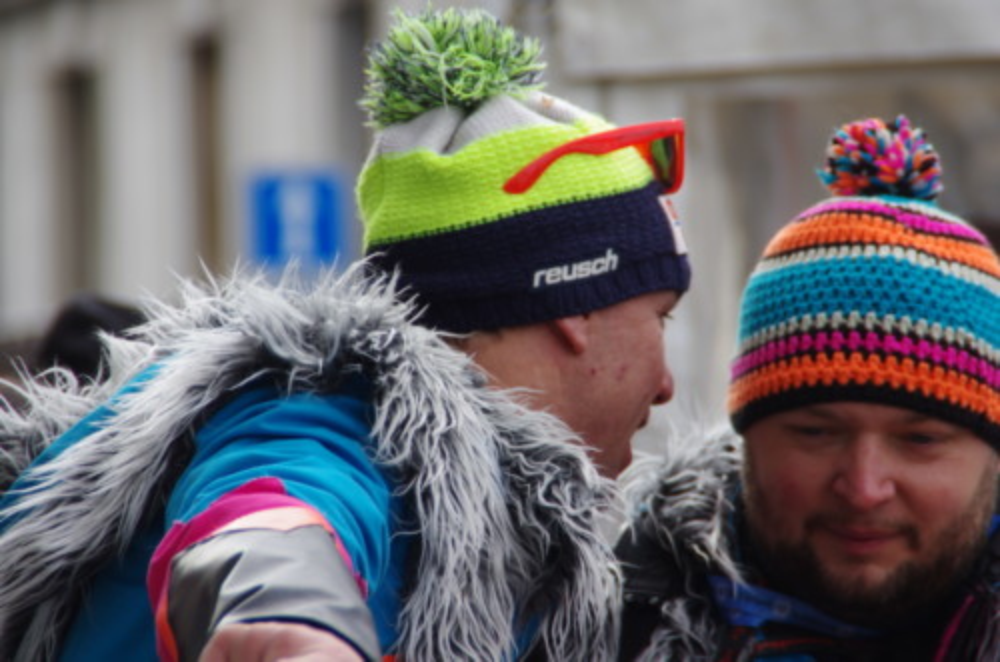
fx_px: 8315
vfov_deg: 4.6
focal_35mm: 300
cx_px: 500
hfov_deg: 6.9
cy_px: 331
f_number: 6.3
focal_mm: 200
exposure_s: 1/250
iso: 200
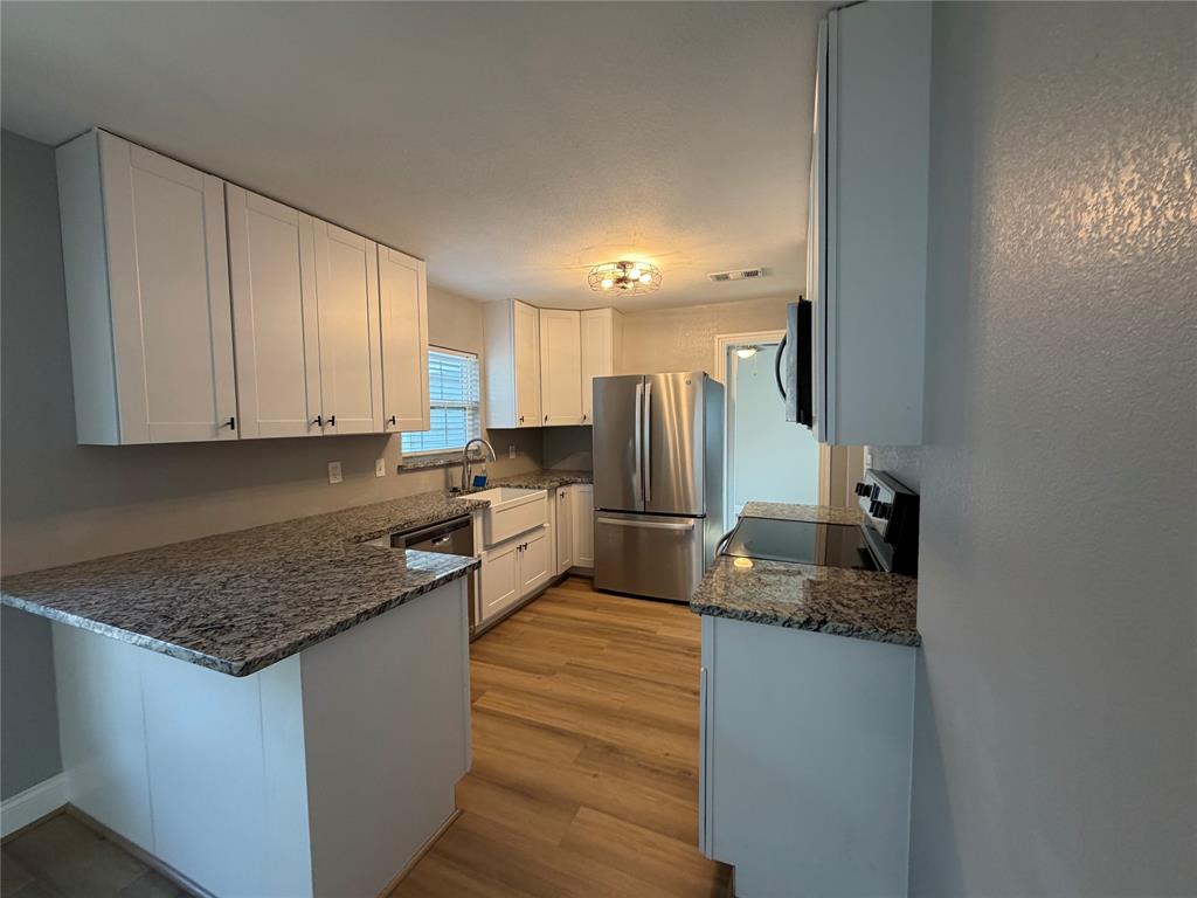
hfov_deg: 102.1
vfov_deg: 85.7
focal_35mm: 14
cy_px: 449
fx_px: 484
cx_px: 598
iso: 200
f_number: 2.2
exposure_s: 1/60
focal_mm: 2.22
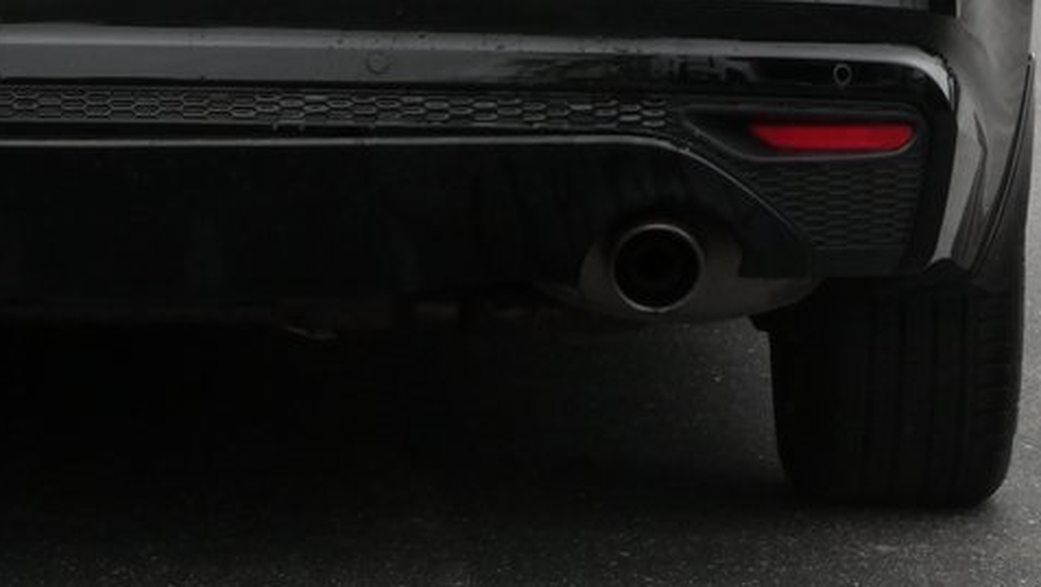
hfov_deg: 9.4
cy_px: -247
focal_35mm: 229
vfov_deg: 5.3
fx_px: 6325
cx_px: 96
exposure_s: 1/250
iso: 200
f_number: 5
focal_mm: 17.5
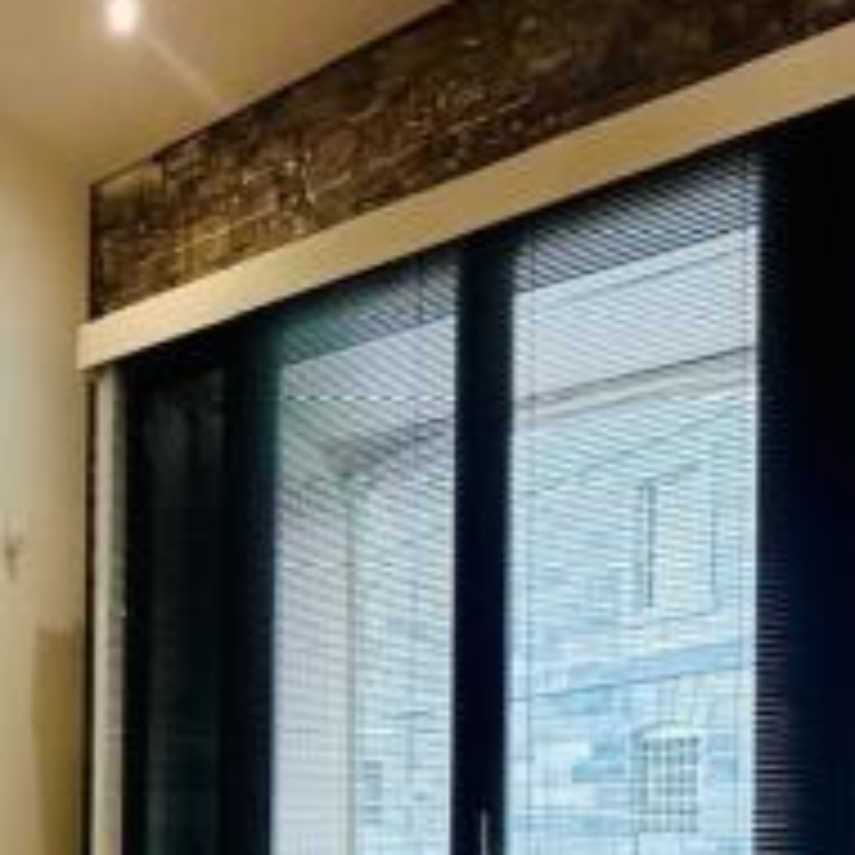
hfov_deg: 39.1
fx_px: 1062
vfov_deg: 39.8
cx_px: 11
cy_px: 808
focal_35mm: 38
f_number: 2.2
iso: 160
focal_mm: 2.22
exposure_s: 1/100
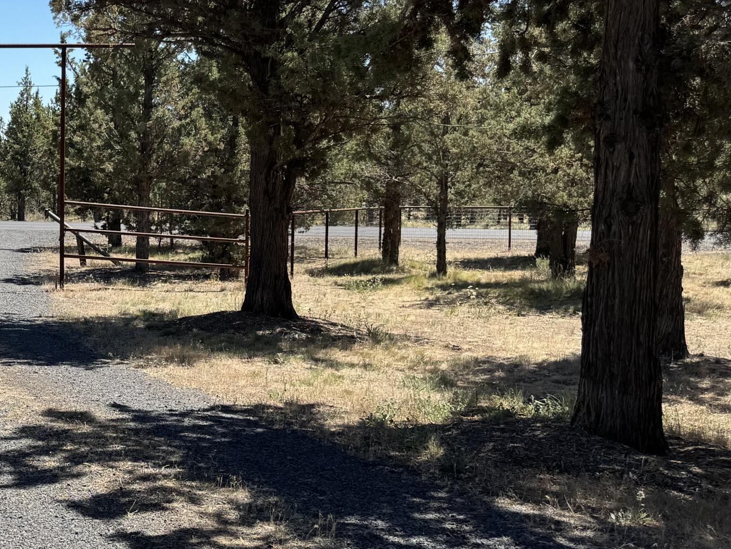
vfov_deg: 27.0
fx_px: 1140
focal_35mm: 54
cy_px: 224
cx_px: -52
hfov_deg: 31.9
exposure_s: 1/2506
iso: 80
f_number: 1.78
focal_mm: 6.76
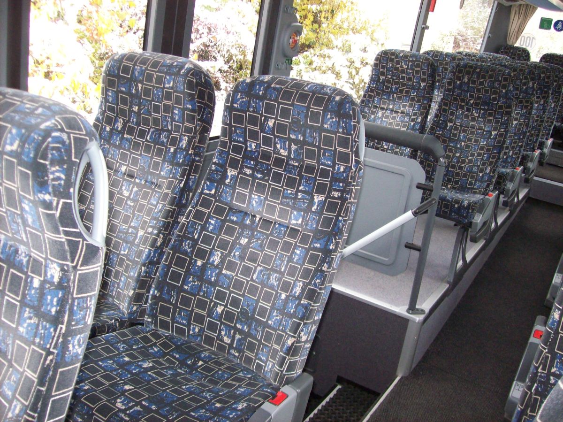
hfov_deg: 51.4
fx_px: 585
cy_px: 211
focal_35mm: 36
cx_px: 282
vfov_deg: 39.6
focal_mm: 6
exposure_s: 1/64
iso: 200
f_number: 2.7
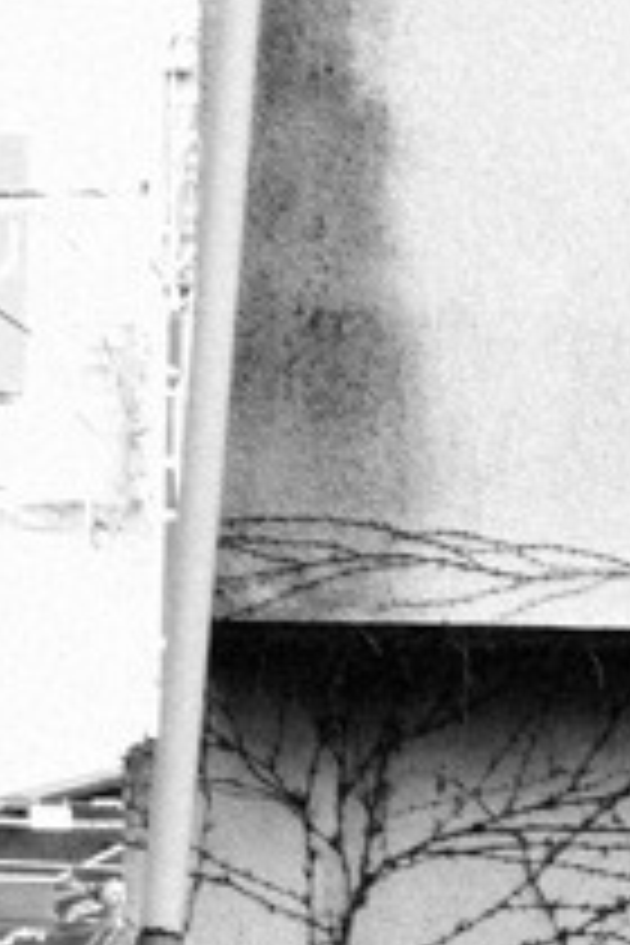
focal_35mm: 255
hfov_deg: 5.2
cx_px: 1372
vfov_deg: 7.6
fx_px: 6705
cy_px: 2056
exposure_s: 1/50
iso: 200
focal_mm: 35
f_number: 5.6
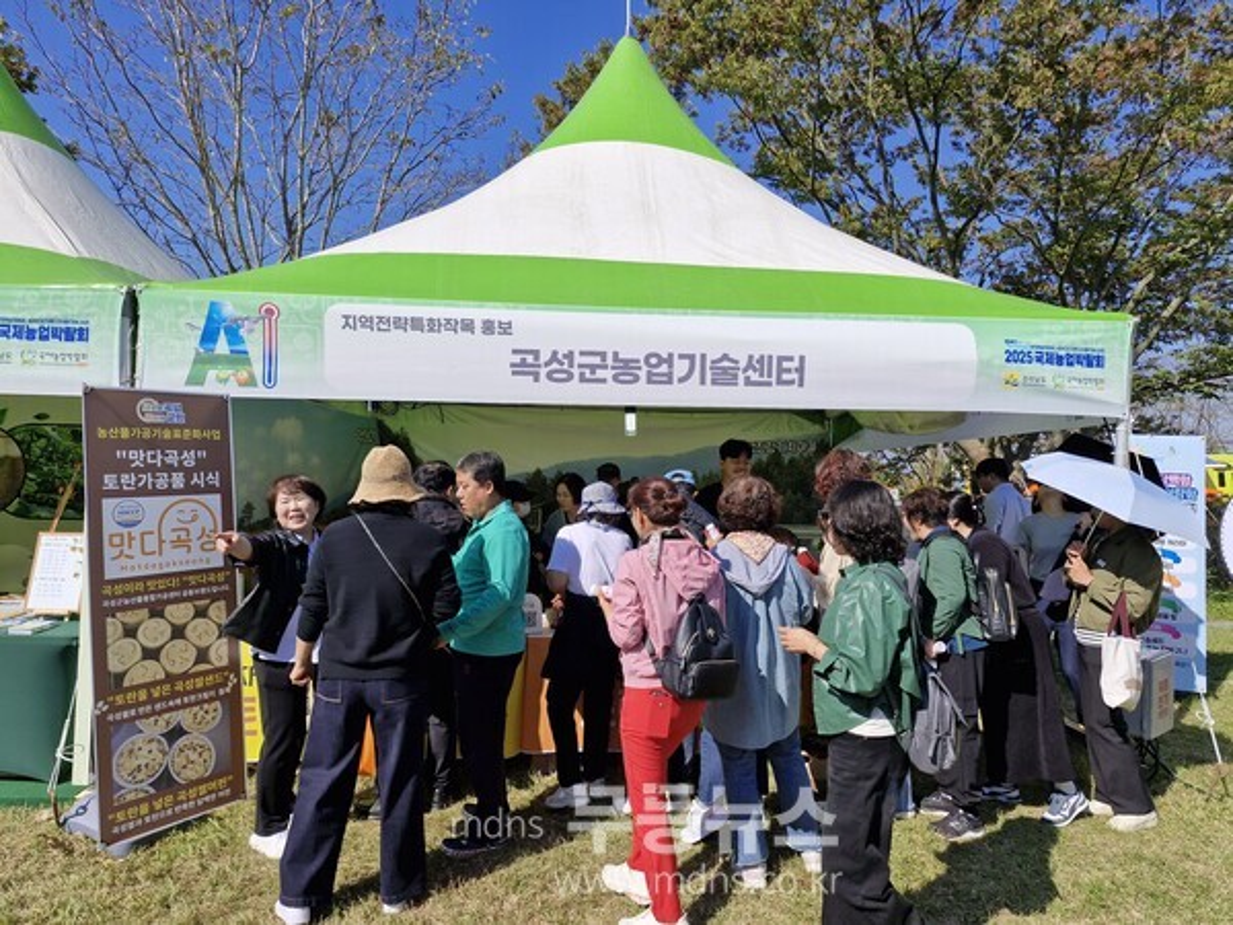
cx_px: 616
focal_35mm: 23
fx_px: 819
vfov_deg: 58.9
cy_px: 462
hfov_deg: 73.9
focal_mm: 5.54
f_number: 1.8
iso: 50
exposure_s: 1/2552
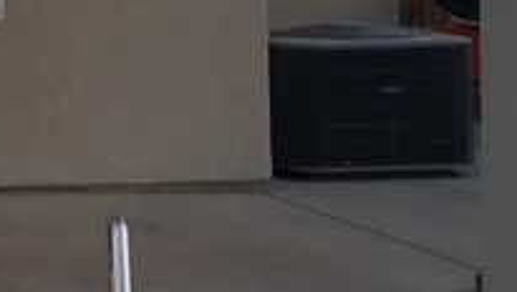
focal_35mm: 205
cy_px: -76
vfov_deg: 5.9
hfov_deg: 9.0
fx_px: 2814
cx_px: -894
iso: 40
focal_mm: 4.15
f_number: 2.2
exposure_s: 1/60
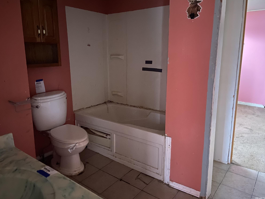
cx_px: 128
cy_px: 98
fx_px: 207
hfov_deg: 65.3
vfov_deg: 51.4
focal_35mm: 27
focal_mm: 4.25
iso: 1000
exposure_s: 1/8
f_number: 1.8
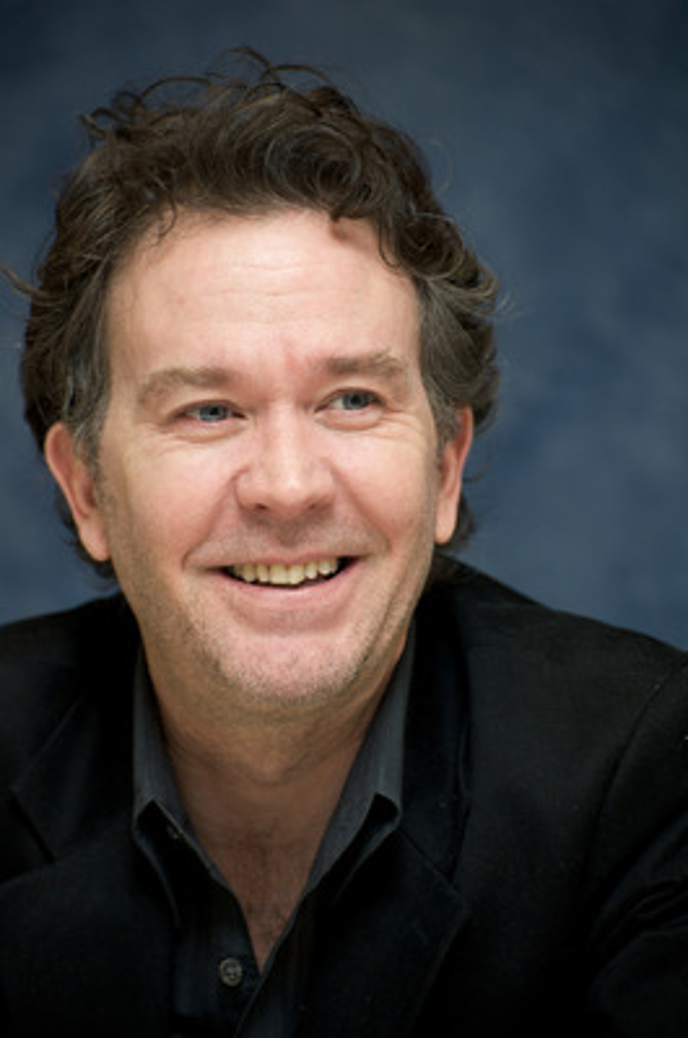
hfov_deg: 8.8
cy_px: 519
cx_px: 344
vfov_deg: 13.3
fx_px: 4462
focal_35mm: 155
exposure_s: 1/60
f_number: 5
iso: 500
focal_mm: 155
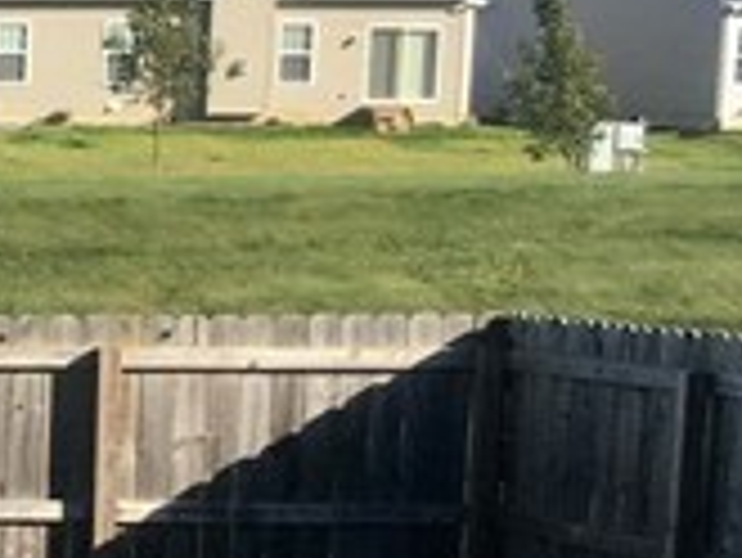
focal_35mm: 180
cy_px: 482
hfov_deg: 9.2
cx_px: -1336
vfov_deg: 8.2
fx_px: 3861
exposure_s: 1/1282
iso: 25
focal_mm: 4.15
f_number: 2.2
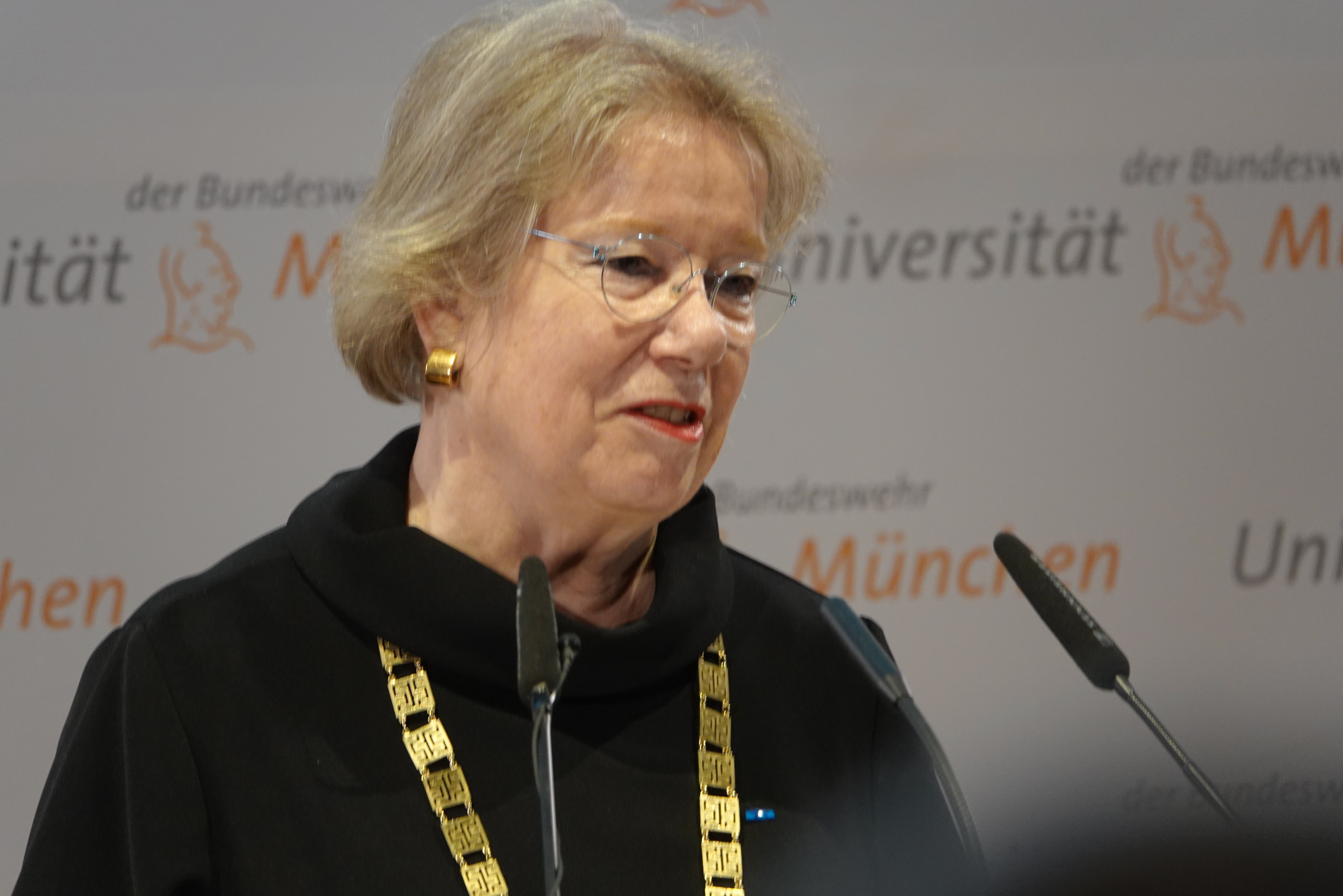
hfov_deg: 3.8
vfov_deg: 2.5
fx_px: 20405
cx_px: 672
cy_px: 448
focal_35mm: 547
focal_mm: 200.72
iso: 800
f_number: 4
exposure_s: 1/60
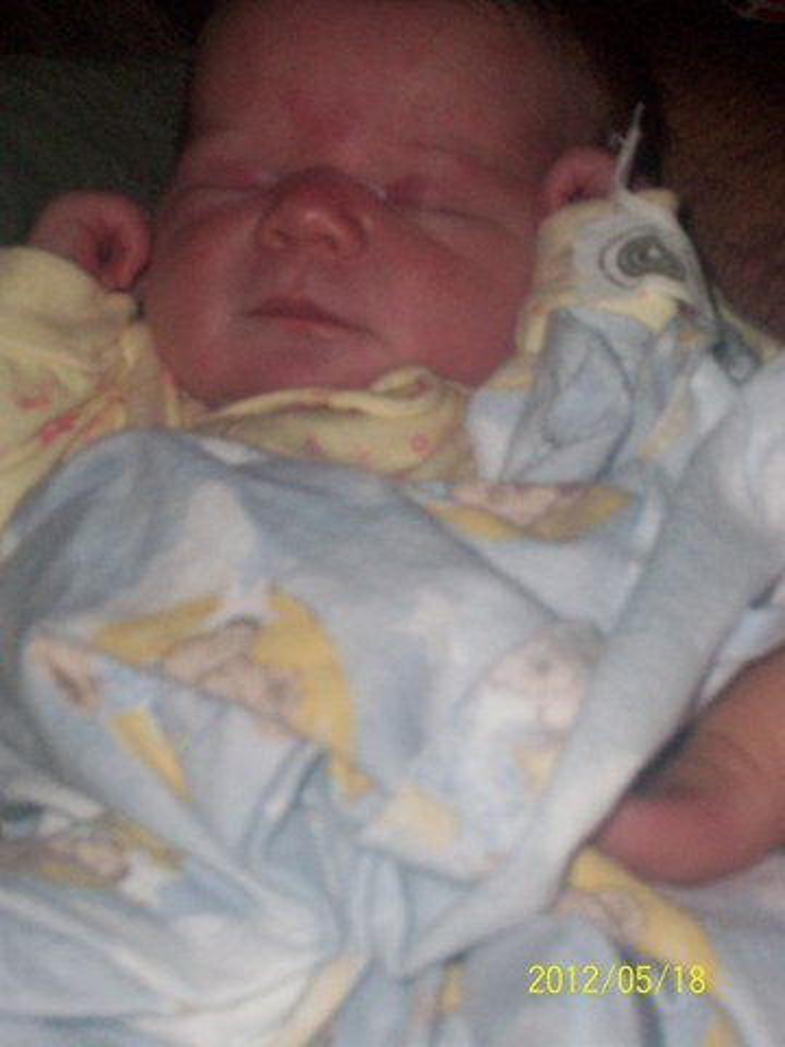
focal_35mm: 102
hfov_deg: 14.5
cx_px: 392
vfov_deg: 19.3
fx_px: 3084
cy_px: 524
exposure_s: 1/90.1
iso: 160
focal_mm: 17.1
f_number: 5.1
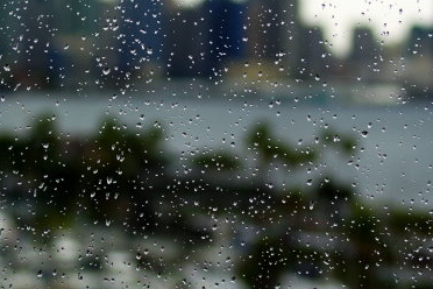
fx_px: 2513
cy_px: 65
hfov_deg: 9.8
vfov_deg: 6.6
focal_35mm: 209
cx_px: 119
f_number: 5
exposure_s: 1/125
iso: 200
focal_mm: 75
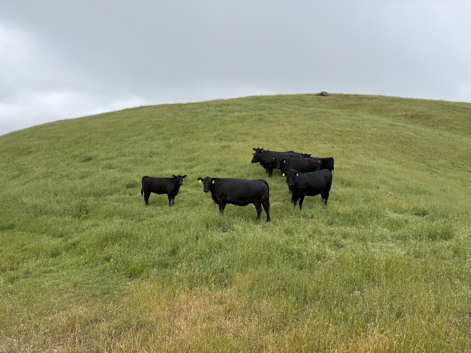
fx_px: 327
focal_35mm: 24
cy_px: 176
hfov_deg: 71.6
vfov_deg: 56.8
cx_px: 236
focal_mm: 6.76
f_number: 1.78
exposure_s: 1/3953
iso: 80
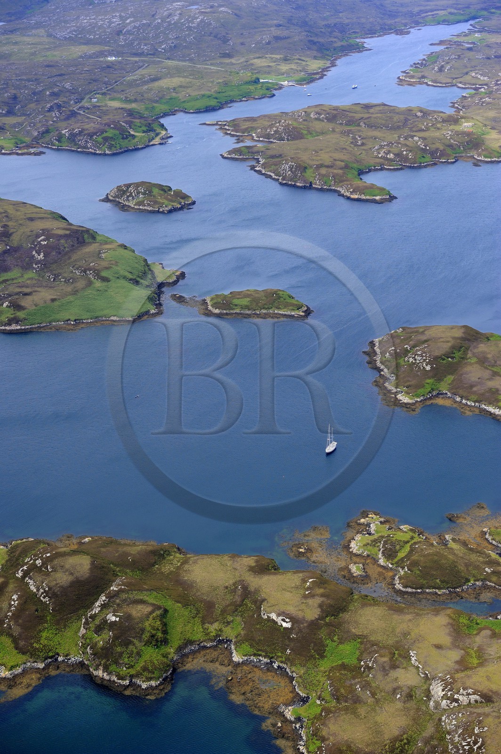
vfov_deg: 28.9
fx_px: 1464
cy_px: 377
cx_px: 250
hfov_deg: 19.4
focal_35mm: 70
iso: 200
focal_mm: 70
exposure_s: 1/800
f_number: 5
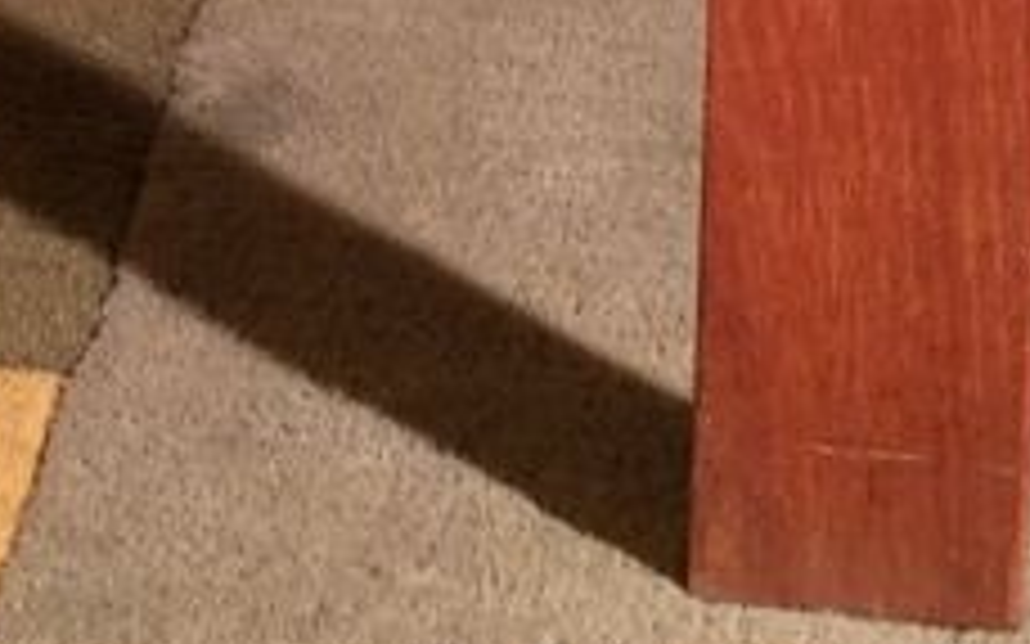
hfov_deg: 16.5
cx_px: 157
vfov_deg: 9.8
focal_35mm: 125
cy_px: -579
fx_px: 3508
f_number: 2.2
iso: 80
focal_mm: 4.12
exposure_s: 1/30
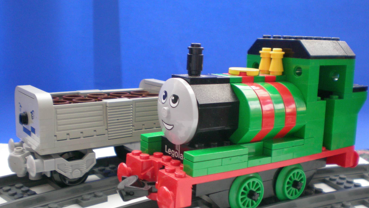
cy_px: 122
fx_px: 411
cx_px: 185
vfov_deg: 28.3
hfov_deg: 48.4
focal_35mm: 42
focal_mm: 6.3
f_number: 3.1
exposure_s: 1/60.3
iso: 200
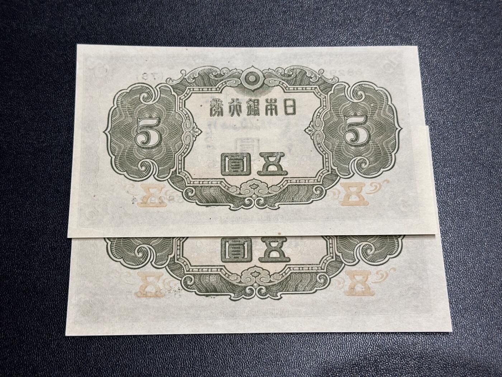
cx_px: 251
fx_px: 696
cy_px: 188
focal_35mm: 48
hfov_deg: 39.7
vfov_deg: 30.3
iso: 100
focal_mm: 6.86
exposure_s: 1/50
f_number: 1.78
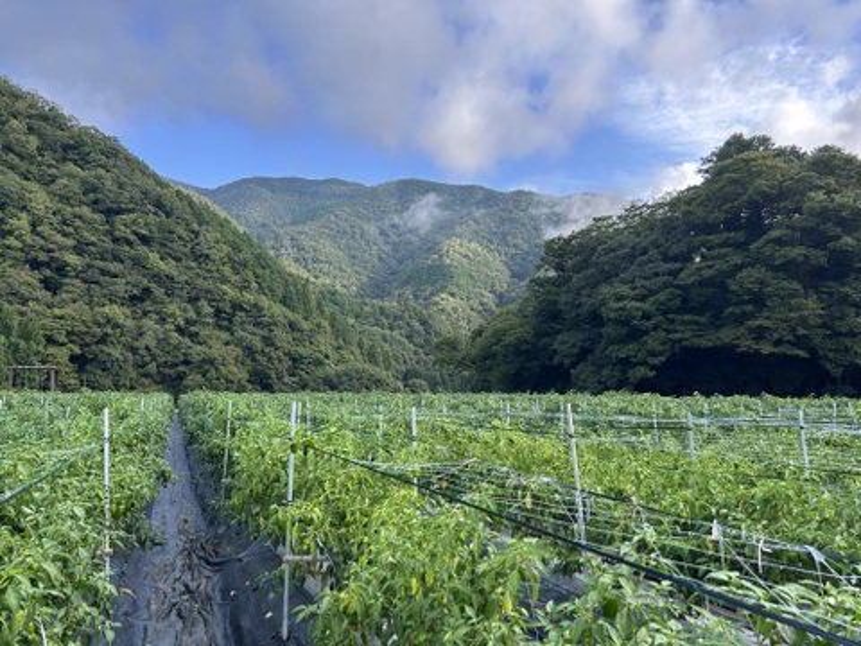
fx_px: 647
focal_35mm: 26
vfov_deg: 53.1
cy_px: 323
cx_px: 430
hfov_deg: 67.3
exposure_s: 1/666
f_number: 1.5
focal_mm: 5.7
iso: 50
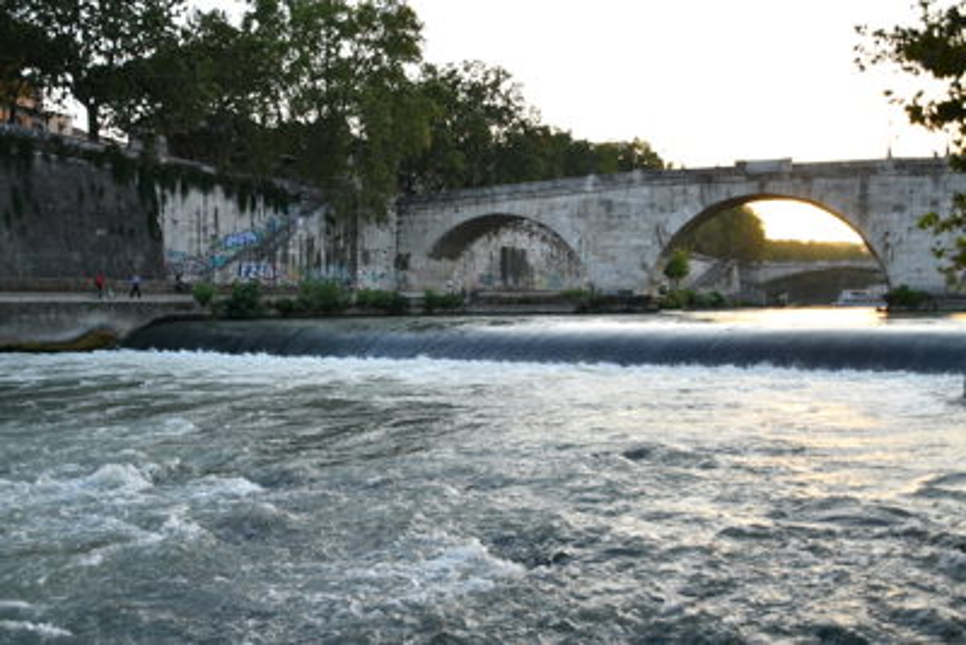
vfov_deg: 40.0
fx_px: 886
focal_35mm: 33
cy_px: 322
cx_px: 483
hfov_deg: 57.2
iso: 100
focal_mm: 22
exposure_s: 1/100
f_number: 3.5
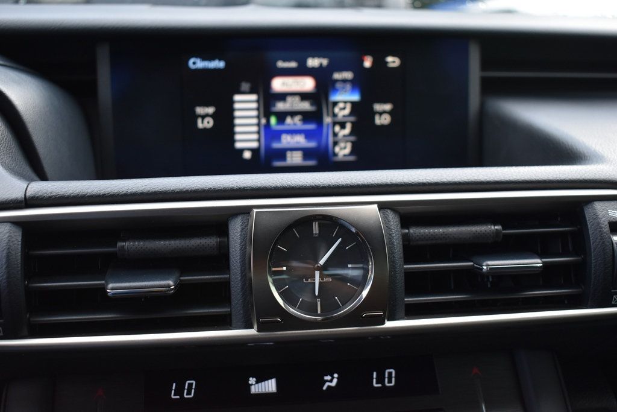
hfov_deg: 43.6
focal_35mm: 45
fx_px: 771
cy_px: 206
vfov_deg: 29.9
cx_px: 308
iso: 900
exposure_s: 1/125
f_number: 4.2
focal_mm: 30
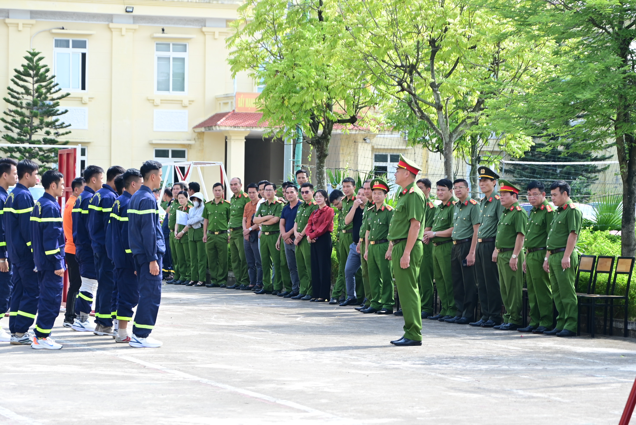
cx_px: 318
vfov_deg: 10.2
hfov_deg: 15.2
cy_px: 212
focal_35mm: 135
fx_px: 2387
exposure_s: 1/200
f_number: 5.6
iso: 160
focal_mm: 90
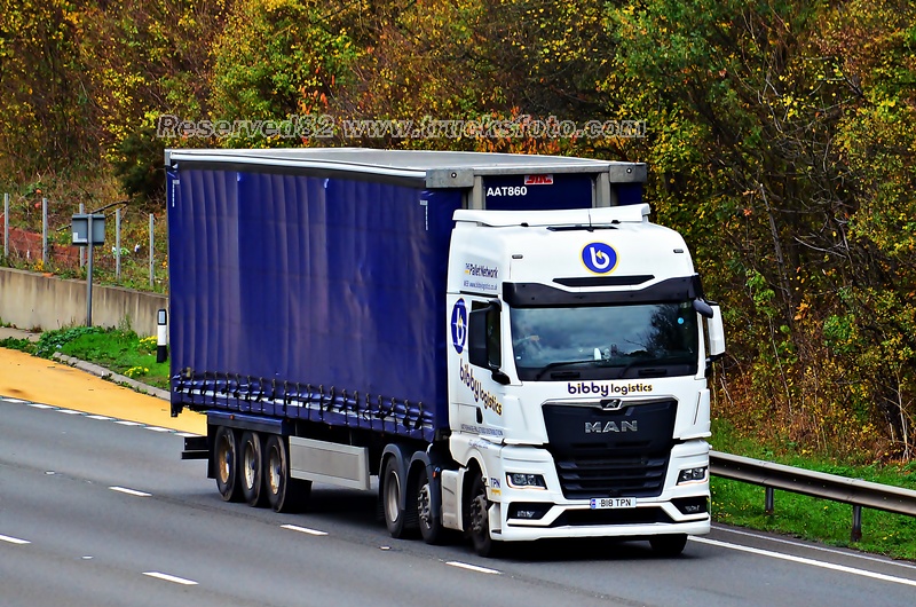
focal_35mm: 360
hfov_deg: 5.7
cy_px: 304
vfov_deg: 3.8
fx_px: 9142
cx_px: 458
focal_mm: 240
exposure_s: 1/640
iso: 800
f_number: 7.1
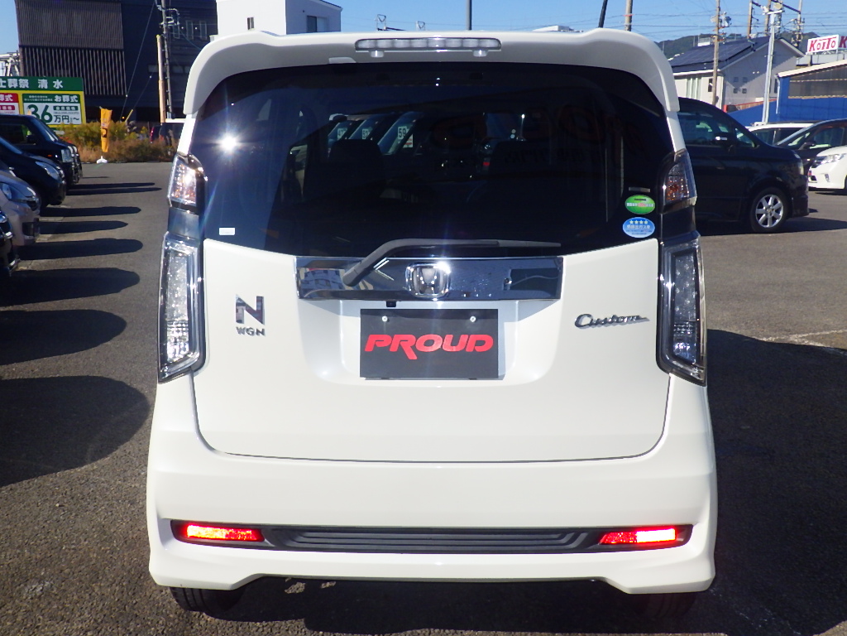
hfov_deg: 54.0
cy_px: 318
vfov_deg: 41.8
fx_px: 832
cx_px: 424
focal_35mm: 34
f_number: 4.6
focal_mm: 6.1
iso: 250
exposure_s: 1/1500
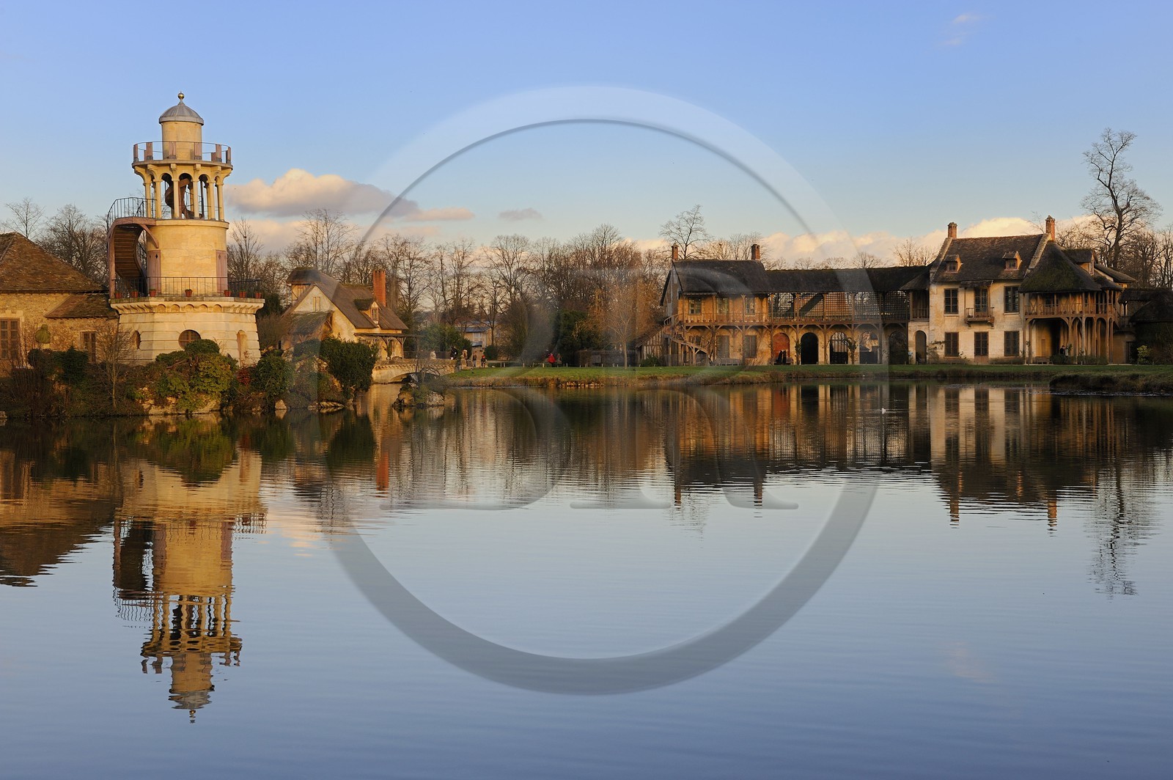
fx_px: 1628
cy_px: 390
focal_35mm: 50
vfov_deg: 26.9
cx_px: 586
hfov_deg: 39.6
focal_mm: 50
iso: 200
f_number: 9
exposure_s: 1/160
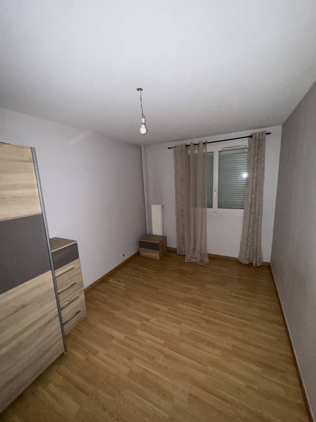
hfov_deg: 85.7
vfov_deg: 102.1
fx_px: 170
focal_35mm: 14
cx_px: 158
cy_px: 211
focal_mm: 2.22
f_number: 2.2
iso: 500
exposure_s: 1/30
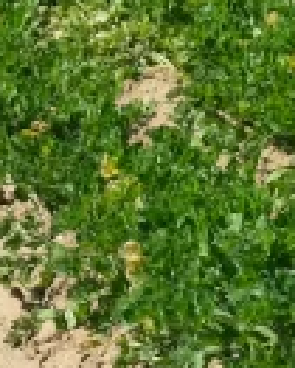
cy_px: 347
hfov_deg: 5.4
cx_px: -20
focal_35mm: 286
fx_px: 3118
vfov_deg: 6.7
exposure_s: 1/300
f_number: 7.1
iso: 160
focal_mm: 26.5
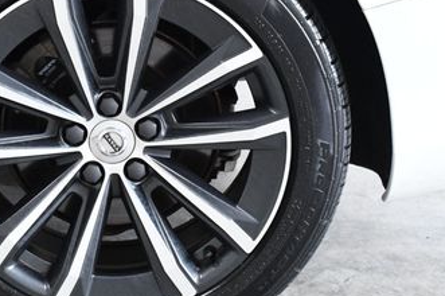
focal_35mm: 116
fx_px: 1432
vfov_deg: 11.8
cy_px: 117
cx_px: 93
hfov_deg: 17.5
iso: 2500
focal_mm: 40
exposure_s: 1/250
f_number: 8
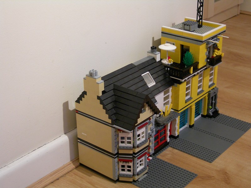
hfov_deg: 31.7
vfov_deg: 24.0
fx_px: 442
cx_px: 126
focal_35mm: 61
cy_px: 94
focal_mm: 12.7
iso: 200
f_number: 3.5
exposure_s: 1/3.1
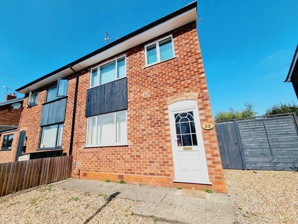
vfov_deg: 89.9
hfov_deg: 106.2
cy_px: 112
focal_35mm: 13
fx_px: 112
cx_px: 149
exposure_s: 1/2528
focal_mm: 2.2
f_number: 2.2
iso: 50
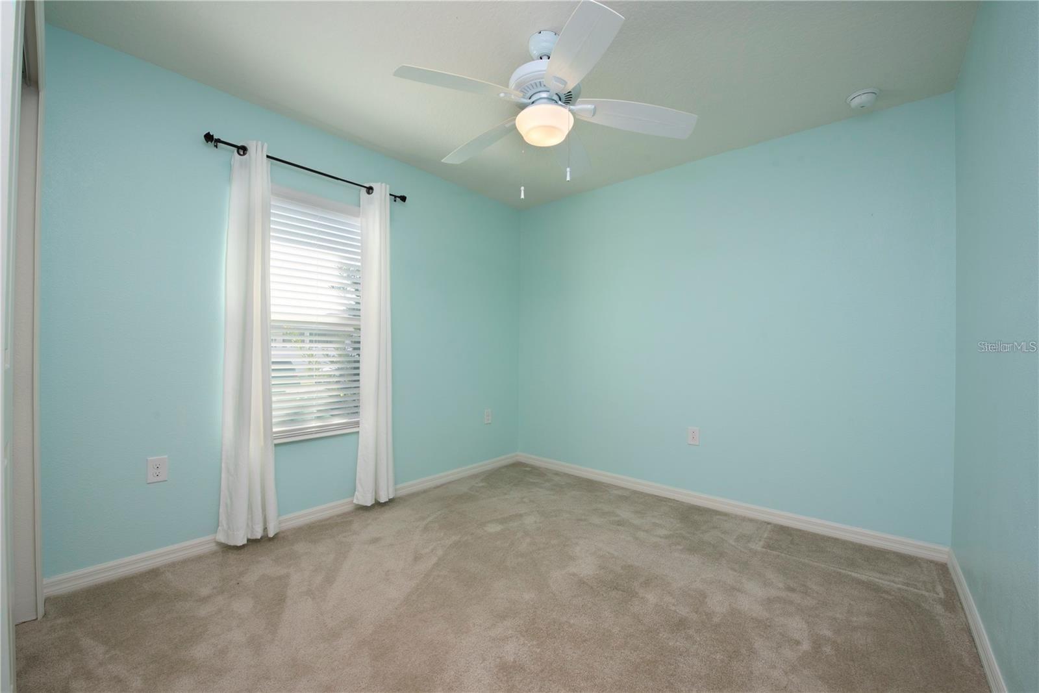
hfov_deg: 104.2
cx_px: 520
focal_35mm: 14
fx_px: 404
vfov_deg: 81.2
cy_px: 346
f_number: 14
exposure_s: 1/200
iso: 500
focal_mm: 14
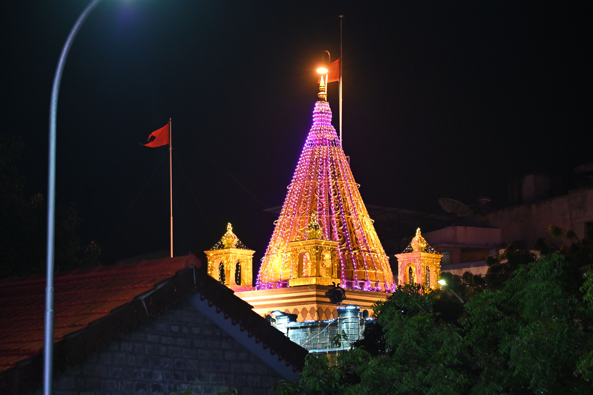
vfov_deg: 11.4
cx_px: 296
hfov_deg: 17.1
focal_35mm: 120
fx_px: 1975
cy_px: 198
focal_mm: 120
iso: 3200
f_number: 5.6
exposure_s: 1/80
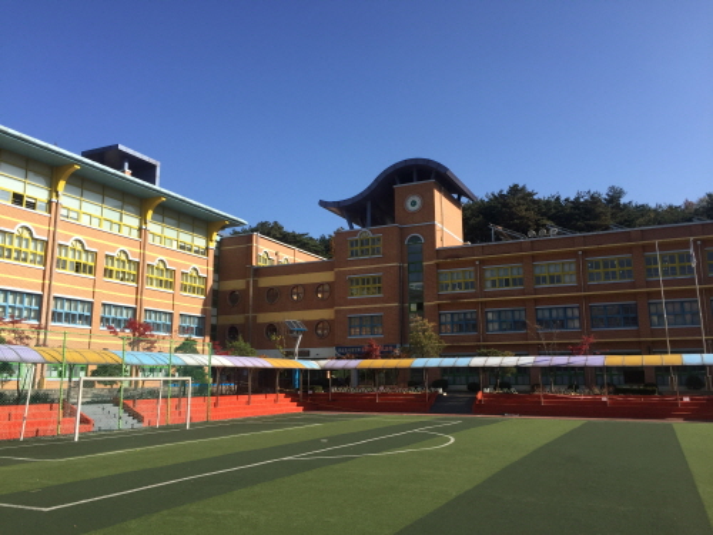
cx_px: 356
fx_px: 597
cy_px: 268
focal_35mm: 29
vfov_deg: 48.2
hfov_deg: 61.7
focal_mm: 4.15
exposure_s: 1/1647
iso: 32
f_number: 2.2
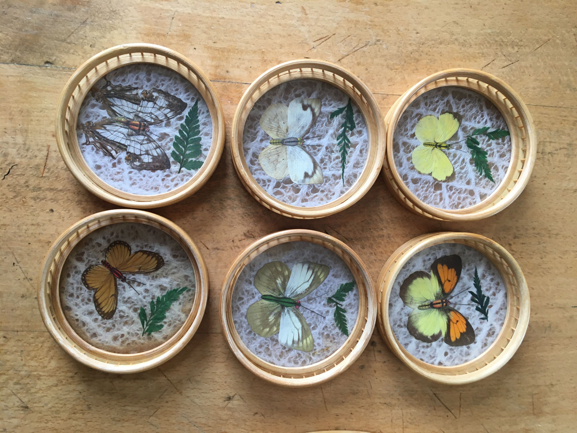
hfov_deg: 61.7
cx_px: 288
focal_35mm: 29
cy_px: 216
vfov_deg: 48.2
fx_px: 483
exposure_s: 1/33
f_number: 2.2
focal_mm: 4.15
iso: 50
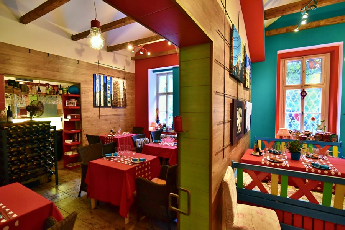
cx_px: 172
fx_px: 173
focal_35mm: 18
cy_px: 115
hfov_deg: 90.0
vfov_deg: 67.4
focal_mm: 18
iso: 5600
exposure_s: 1/100
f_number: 4
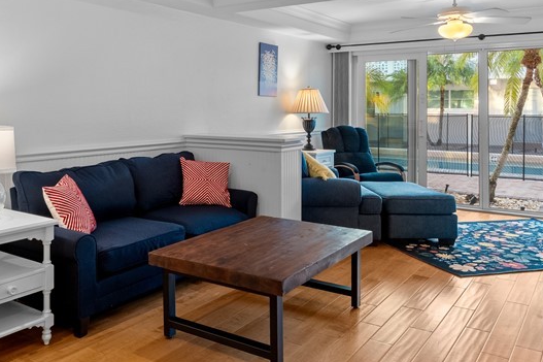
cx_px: 194
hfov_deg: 56.3
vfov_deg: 39.0
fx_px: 498
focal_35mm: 33
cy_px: 96
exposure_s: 1/3
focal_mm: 16
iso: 640
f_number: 9
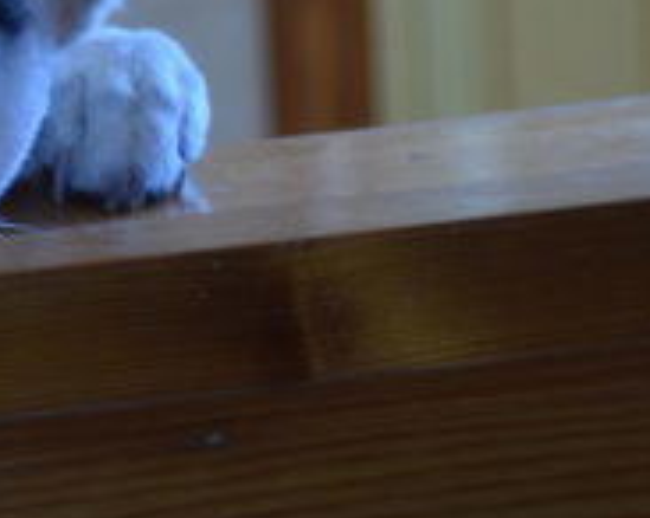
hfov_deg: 4.9
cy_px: -7
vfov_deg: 3.9
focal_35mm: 393
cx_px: -199
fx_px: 7543
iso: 800
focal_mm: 85
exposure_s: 1/80
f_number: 5.6
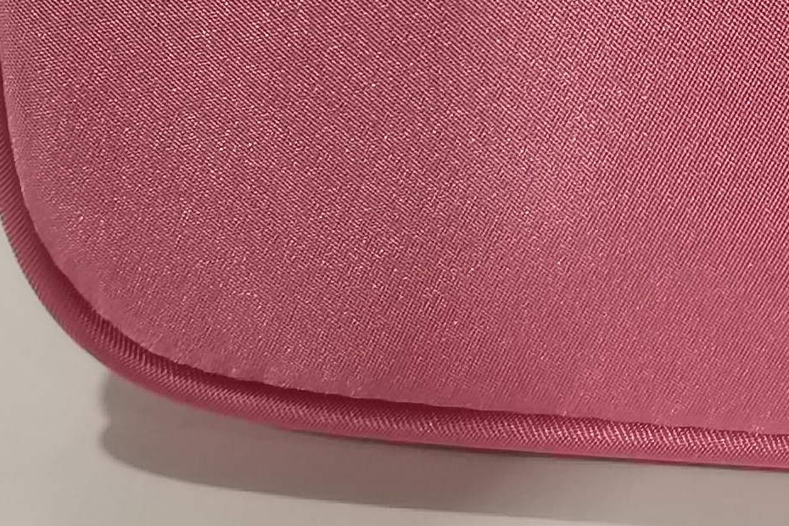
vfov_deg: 9.0
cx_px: 1469
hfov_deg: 13.5
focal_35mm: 134
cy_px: -812
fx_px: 2937
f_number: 1.8
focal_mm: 5.58
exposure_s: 1/225
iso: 50
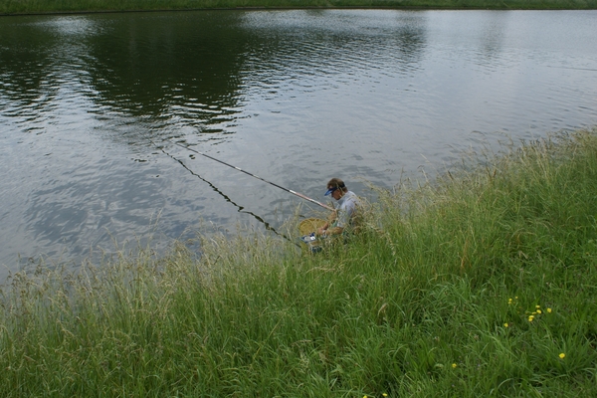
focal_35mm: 30
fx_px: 497
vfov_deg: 43.6
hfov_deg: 61.9
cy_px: 199
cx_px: 298
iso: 100
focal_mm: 20
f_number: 10
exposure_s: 1/160
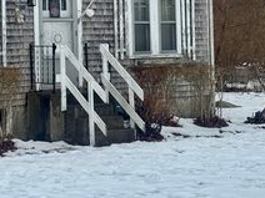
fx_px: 865
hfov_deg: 16.9
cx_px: -24
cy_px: 34
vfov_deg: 13.0
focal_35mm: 113
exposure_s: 1/1193
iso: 64
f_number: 1.78
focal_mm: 6.76
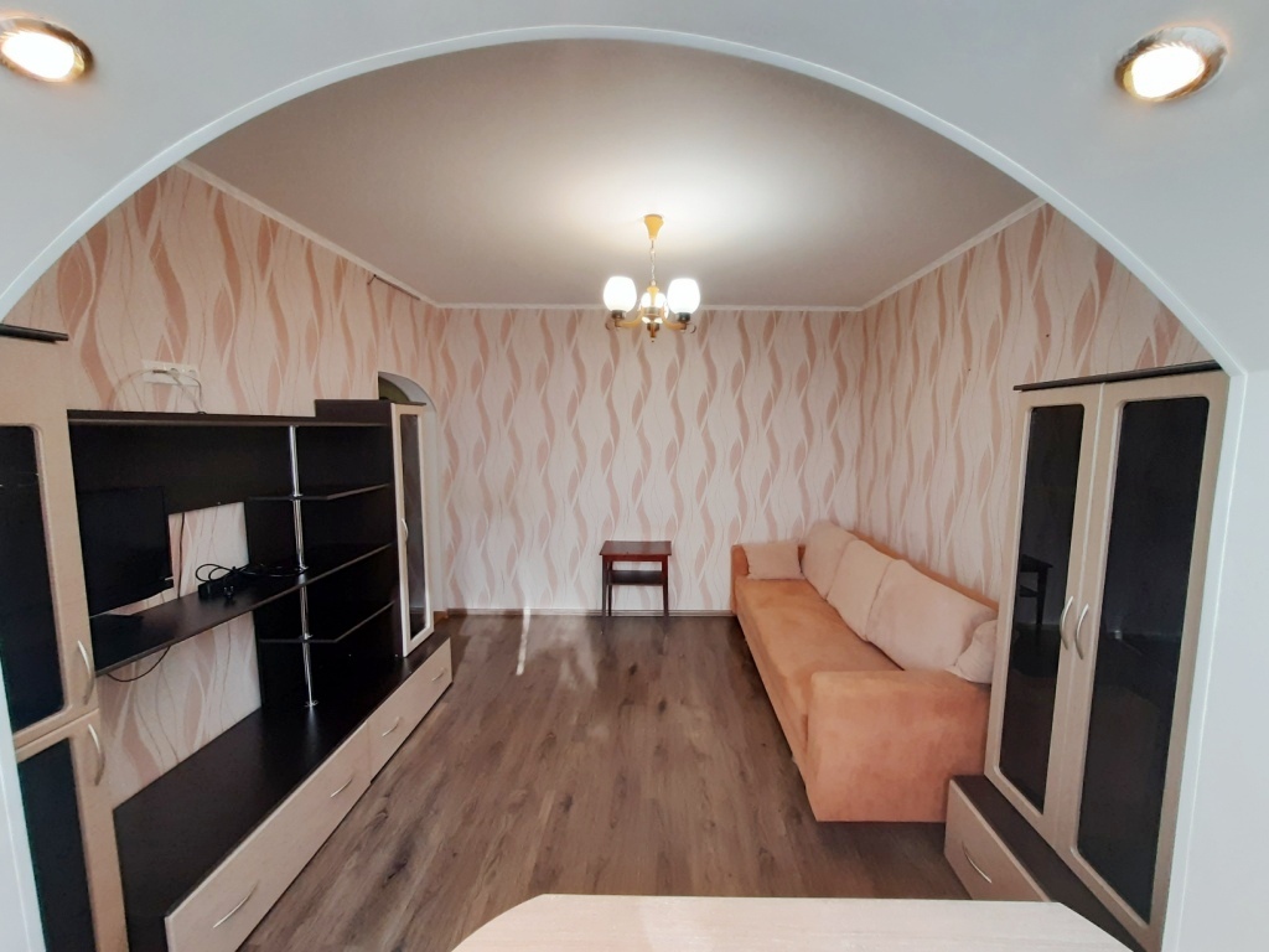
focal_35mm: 13
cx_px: 634
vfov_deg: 89.9
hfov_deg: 106.2
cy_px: 476
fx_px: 477
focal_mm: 1.42
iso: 100
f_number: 2.2
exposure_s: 1/50
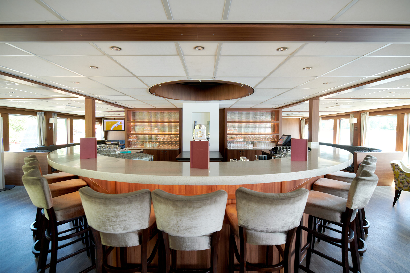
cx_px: 205
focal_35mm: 15
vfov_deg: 77.3
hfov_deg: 100.4
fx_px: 171
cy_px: 136
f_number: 6.3
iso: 200
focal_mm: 15
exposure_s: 1/15
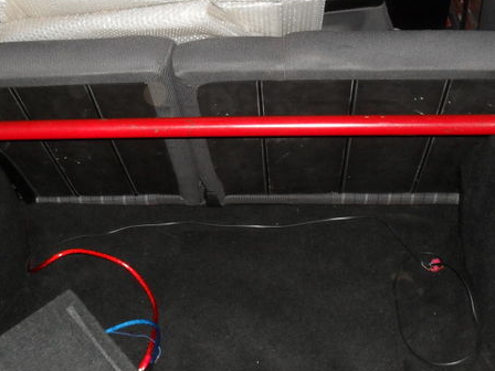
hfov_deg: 38.1
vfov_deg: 29.1
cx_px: 209
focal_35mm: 50
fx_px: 715
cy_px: 200
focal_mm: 6.3
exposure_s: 1/45
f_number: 3.2
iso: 200
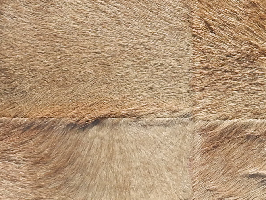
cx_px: 366
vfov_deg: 10.3
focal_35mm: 138
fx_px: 1061
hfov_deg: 13.7
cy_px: -116
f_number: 4
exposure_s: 1/320
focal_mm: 6.4
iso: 125
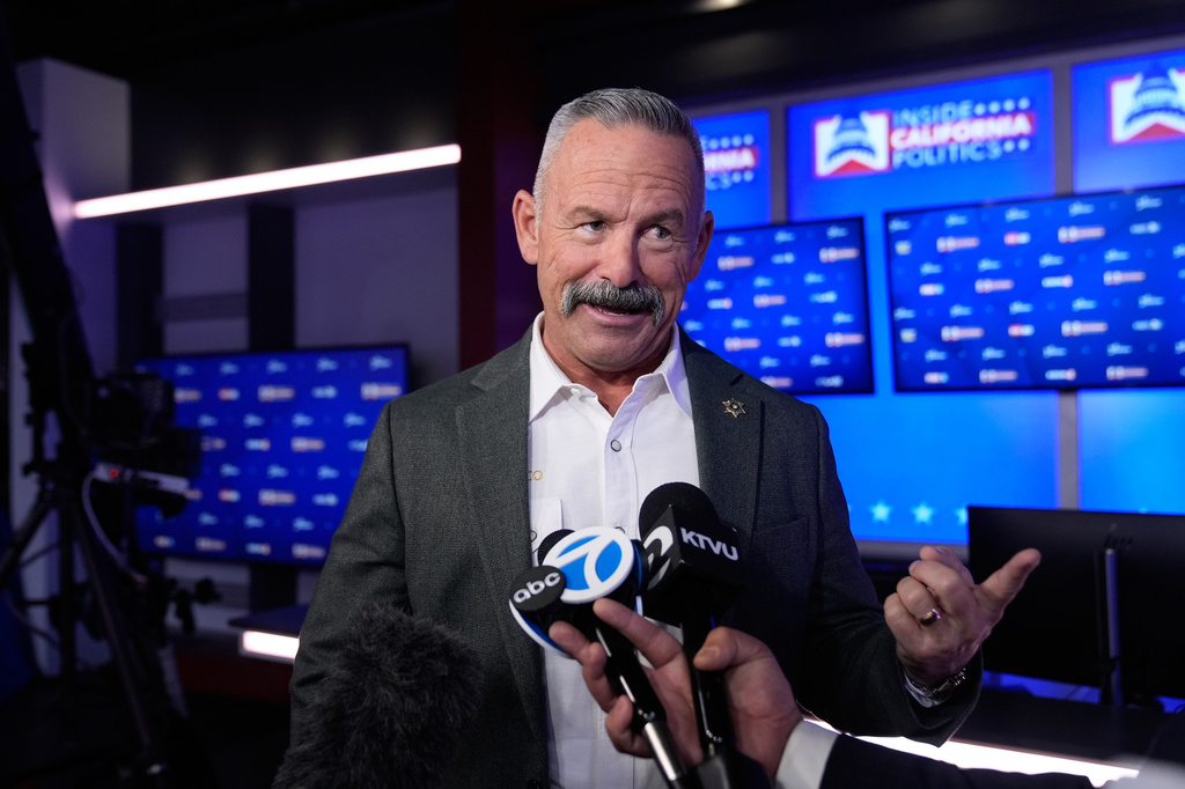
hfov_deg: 58.7
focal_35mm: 32
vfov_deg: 41.1
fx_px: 1053
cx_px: 592
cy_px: 394
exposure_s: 1/320
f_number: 3.2
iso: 2500
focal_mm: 32
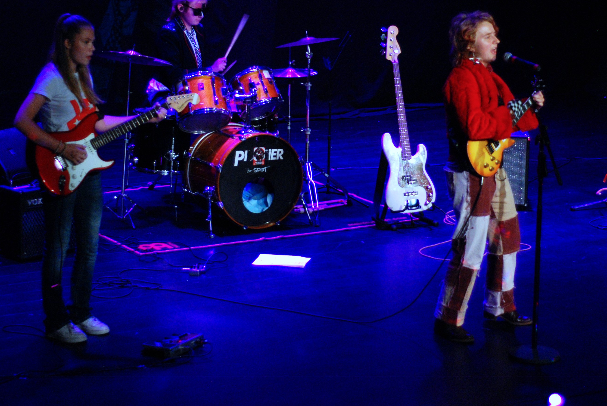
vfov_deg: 12.7
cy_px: 133
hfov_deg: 18.9
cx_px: 377
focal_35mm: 108
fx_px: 1823
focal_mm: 50
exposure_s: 1/80
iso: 800
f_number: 1.8
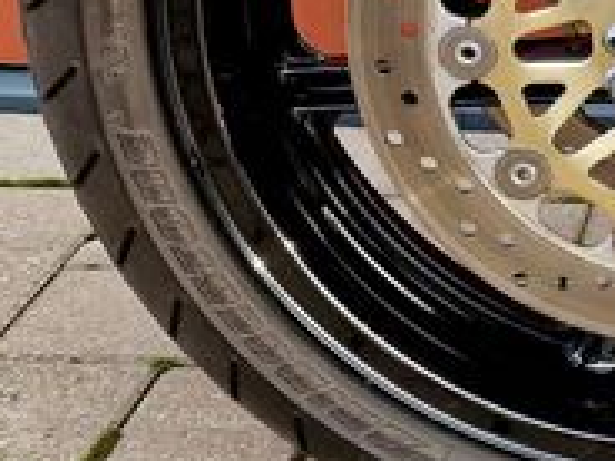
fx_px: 1421
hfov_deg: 20.1
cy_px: -30
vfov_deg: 17.9
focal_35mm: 80
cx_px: 989
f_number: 1.8
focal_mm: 6.4
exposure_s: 1/182
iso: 50
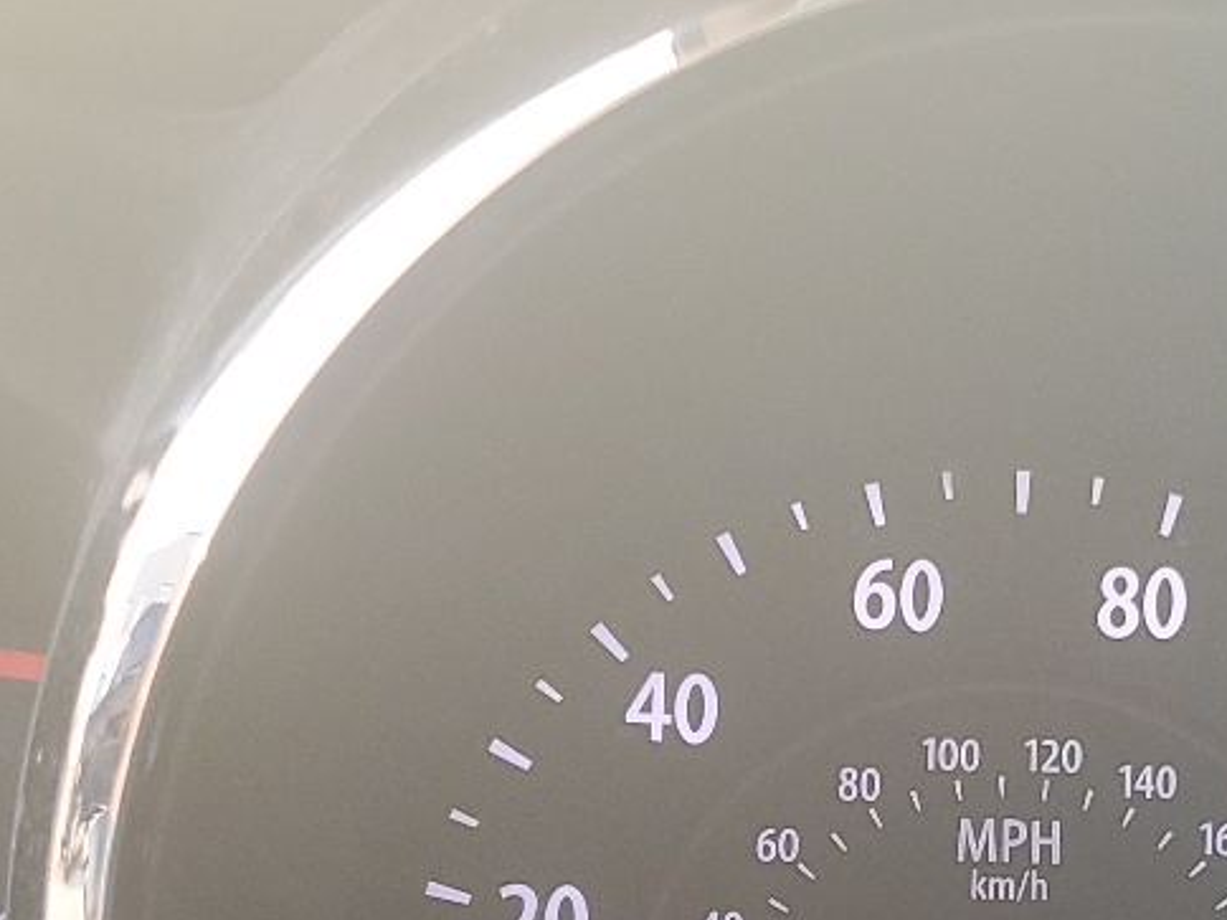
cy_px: 905
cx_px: 1090
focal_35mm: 86
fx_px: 3048
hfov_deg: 22.2
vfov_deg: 16.8
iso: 90
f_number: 1.5
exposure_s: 1/120
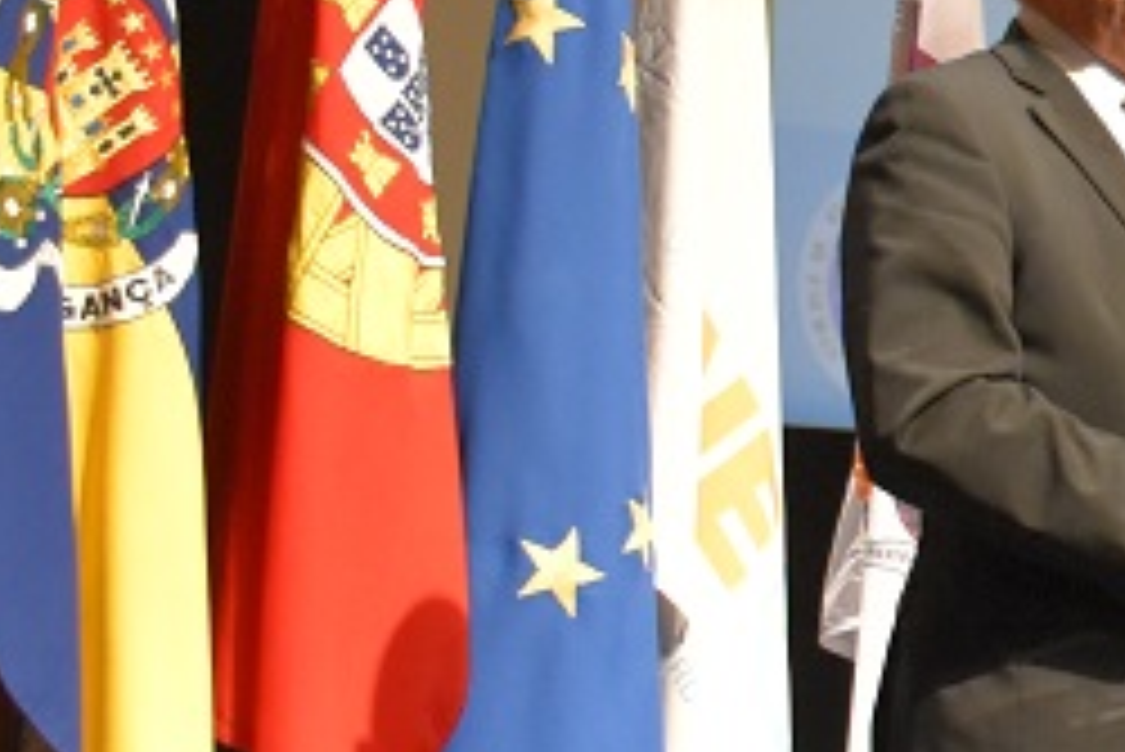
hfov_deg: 12.9
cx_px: 2052
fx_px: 4502
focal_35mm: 144
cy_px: 405
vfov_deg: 9.5
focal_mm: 24
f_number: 3.8
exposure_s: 1/60
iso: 2800
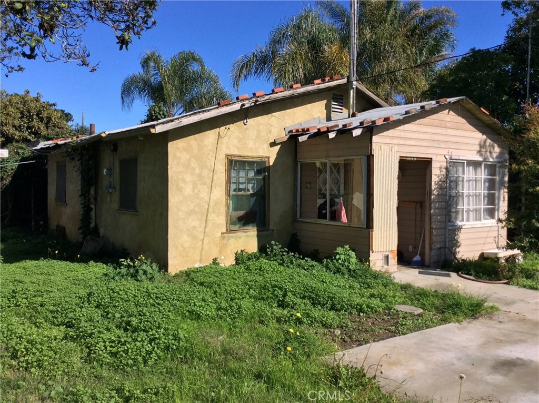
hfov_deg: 56.9
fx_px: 498
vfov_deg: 44.1
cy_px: 202
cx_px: 270
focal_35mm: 32
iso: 32
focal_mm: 3.3
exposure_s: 1/1684
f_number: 2.4
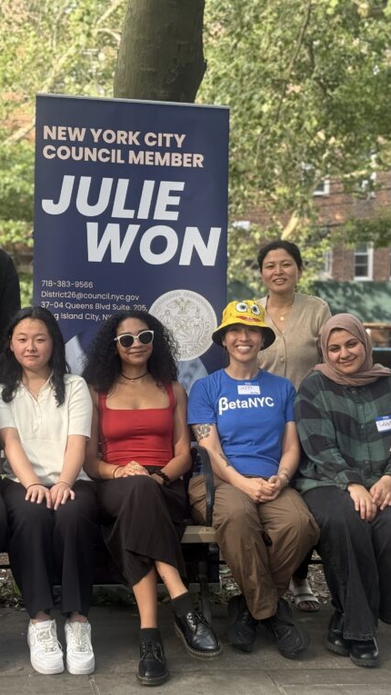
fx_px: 1291
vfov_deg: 30.2
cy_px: 348
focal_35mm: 70
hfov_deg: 17.2
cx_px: 118
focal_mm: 6.76
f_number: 1.78
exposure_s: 1/196
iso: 100
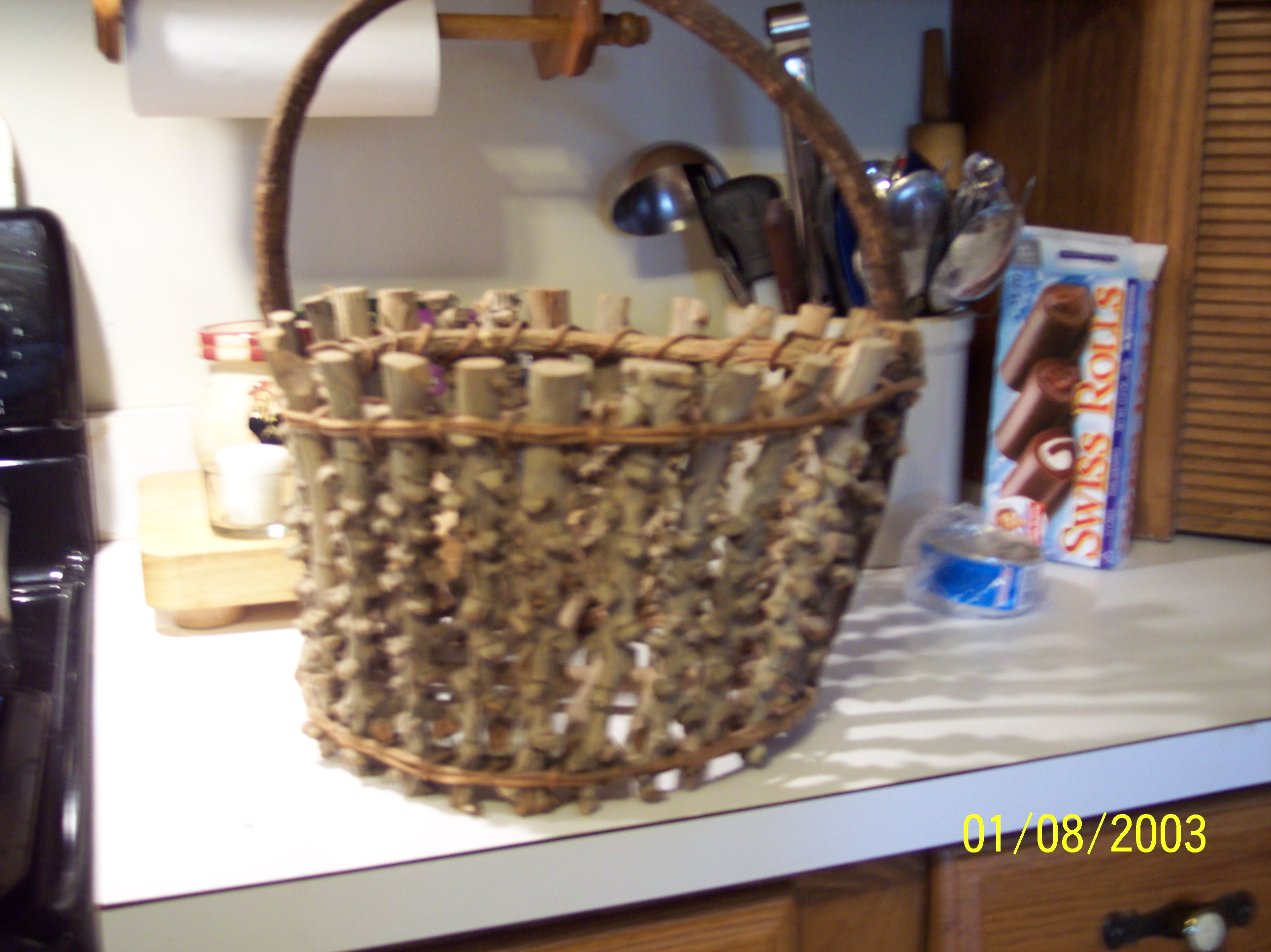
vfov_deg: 37.7
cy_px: 476
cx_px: 636
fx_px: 1394
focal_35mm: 38
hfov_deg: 49.0
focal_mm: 8
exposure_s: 1/15
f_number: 2.8
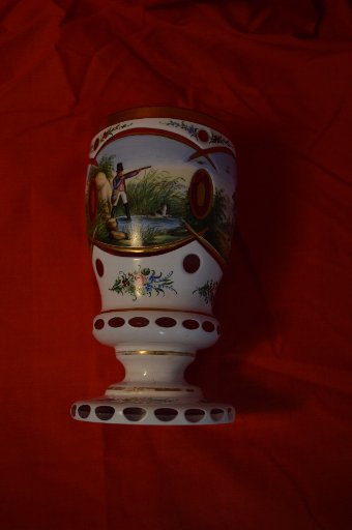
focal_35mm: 36
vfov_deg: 53.2
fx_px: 529
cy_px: 265
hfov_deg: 36.8
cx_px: 176
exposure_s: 1/160
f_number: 4
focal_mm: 24
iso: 100
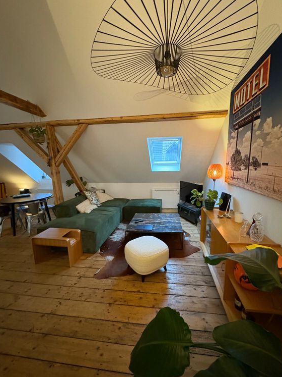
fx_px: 163
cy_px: 193
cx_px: 148
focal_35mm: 15
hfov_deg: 81.7
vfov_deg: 98.2
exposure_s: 1/33
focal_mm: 2.22
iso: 800
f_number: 2.2
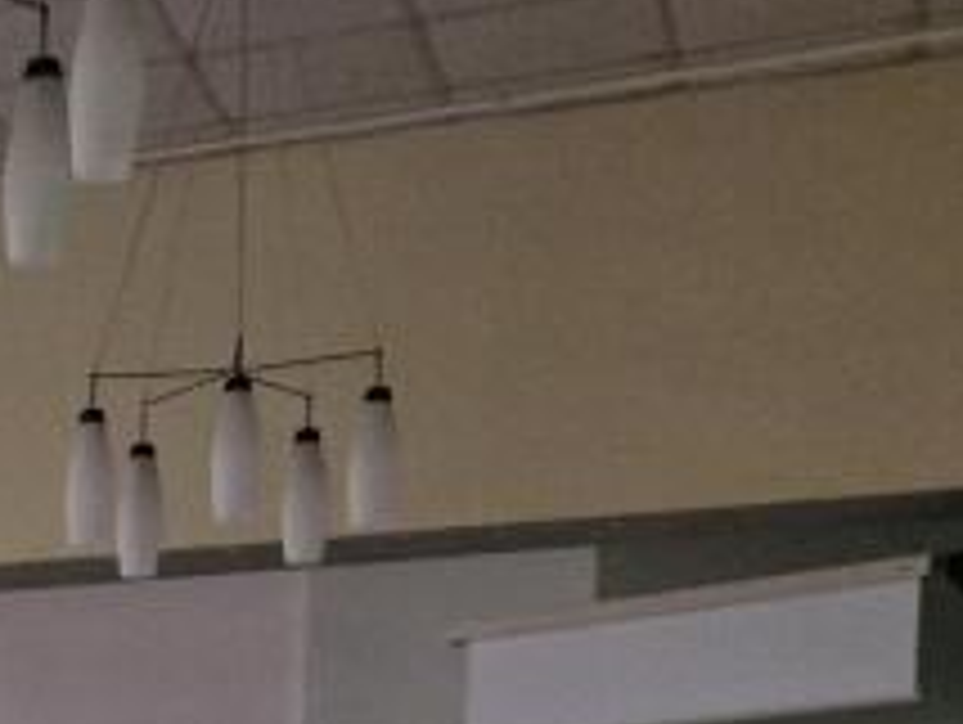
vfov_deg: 12.4
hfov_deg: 15.5
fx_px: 3064
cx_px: -742
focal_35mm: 110
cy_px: 1259
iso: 800
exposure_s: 1/100
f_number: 1.8
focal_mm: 5.4
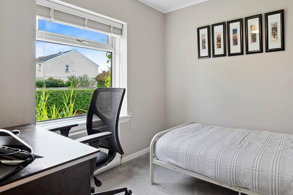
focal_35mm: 21
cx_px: 198
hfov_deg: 78.3
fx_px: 171
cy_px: 84
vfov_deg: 59.3
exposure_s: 1/125
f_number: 5.6
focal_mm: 14
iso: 320
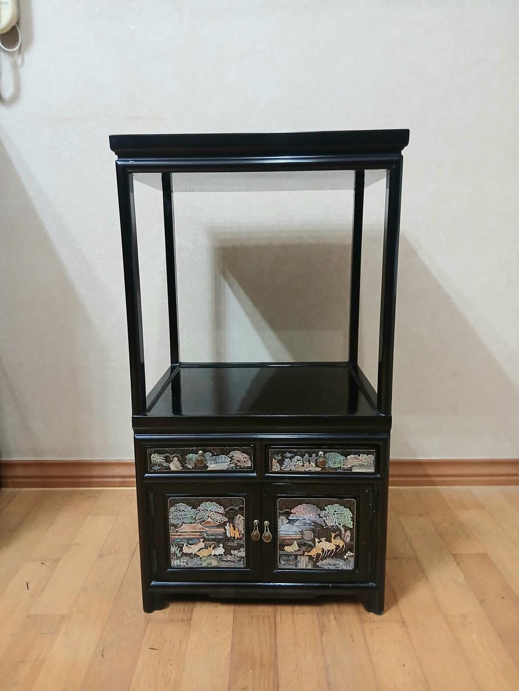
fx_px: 520
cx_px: 260
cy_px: 346
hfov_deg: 53.1
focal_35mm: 26
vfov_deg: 67.3
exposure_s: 1/20
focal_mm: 3.98
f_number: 1.8
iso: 400
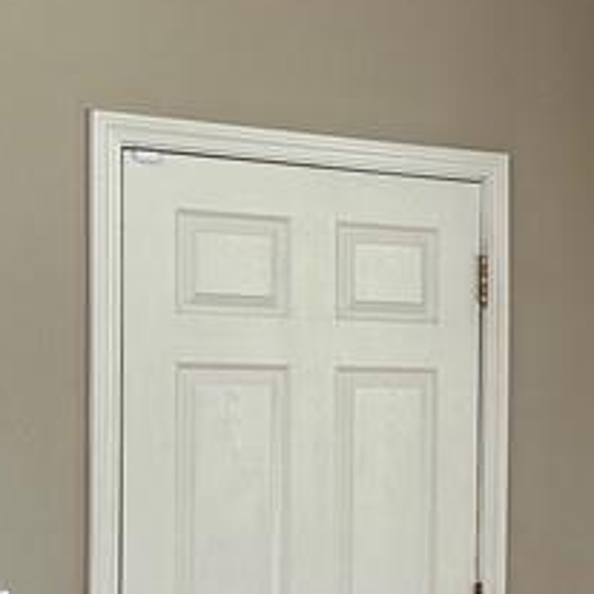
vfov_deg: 16.5
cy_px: 442
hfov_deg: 15.5
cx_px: 838
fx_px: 2038
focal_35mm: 105
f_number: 1.78
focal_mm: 6.86
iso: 200
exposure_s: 1/60
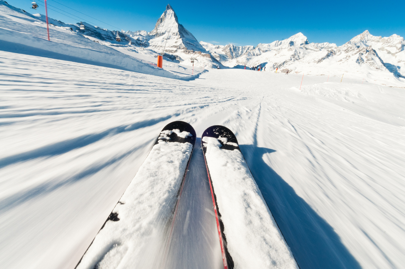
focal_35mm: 18
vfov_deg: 67.3
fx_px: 202
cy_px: 134
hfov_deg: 90.1
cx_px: 202
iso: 200
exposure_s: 1/200
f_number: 22
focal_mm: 12
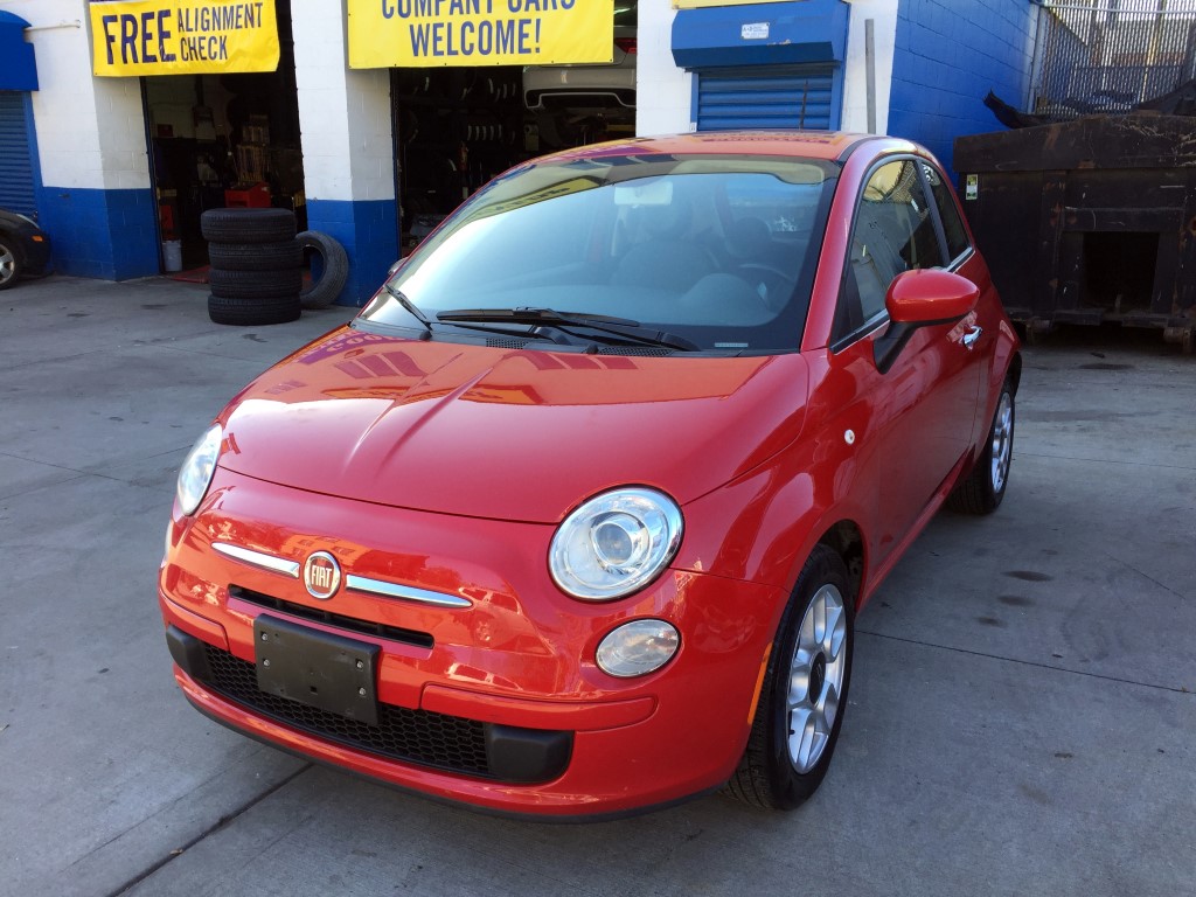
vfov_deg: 48.2
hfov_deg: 61.7
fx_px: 1002
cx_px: 598
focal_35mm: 29
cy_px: 448
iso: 32
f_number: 2.2
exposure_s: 1/189
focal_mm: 4.15
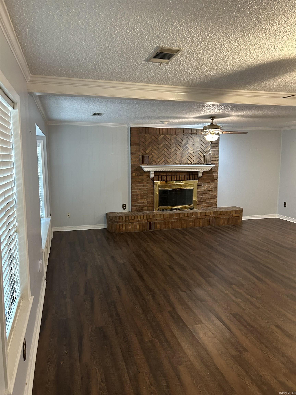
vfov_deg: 67.3
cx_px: 148
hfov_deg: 53.1
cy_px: 198
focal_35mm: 26
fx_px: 296
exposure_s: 1/60
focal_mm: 5.7
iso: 320
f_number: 1.5
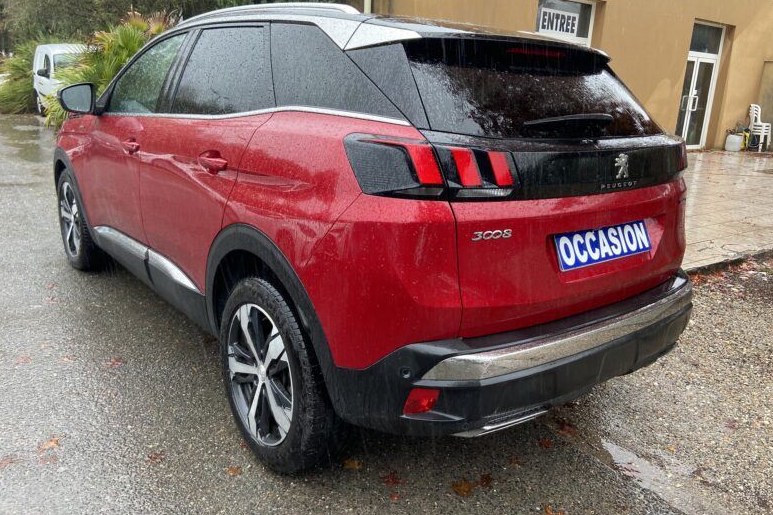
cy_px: 242
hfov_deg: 65.5
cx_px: 395
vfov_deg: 46.4
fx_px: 601
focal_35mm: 28
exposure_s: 1/122
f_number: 1.8
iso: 80
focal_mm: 4.25
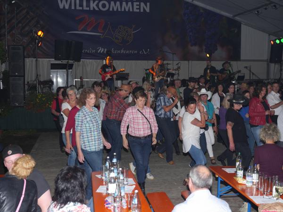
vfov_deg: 32.9
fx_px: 360
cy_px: 106
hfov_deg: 42.9
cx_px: 142
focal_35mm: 44
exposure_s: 1/50
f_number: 4.5
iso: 200
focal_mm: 22
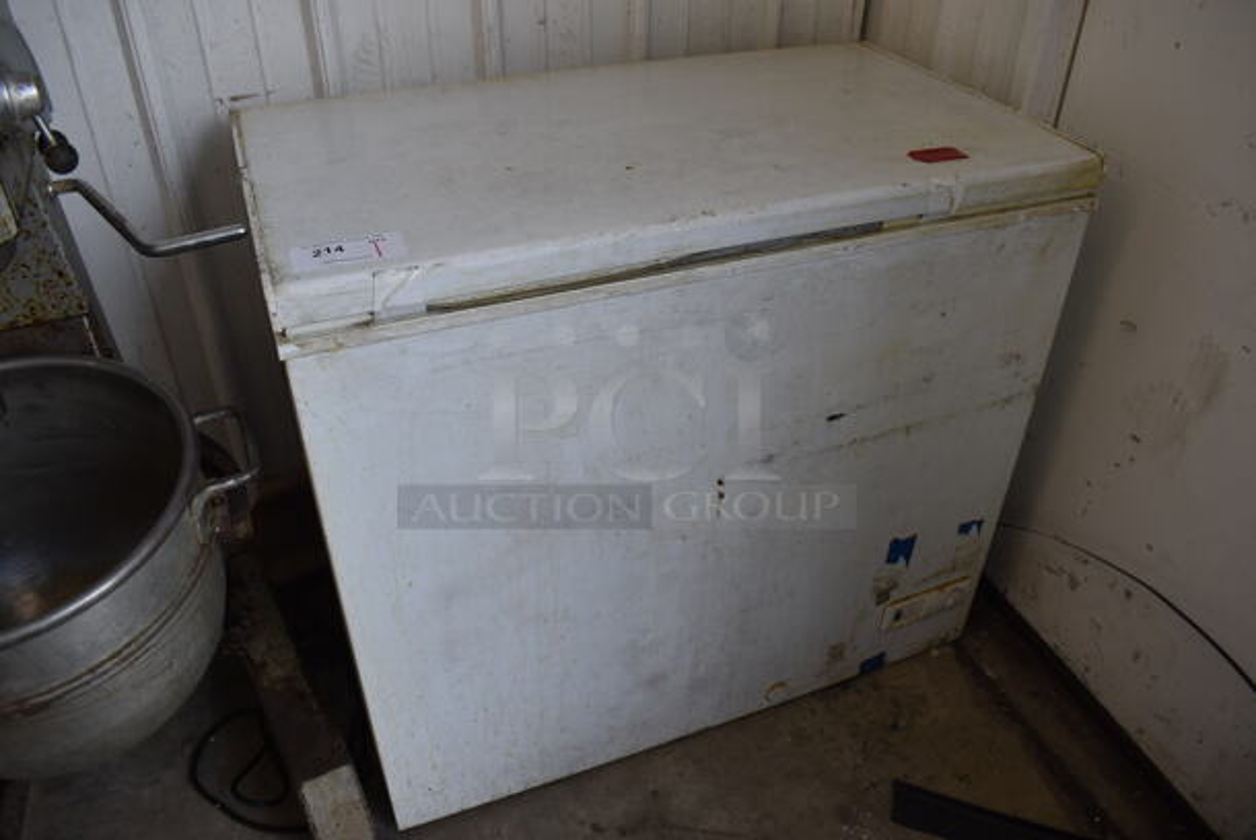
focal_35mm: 27
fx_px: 943
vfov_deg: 48.0
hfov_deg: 67.3
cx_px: 628
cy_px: 420
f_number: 5.6
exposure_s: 1/125
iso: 220
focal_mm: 18
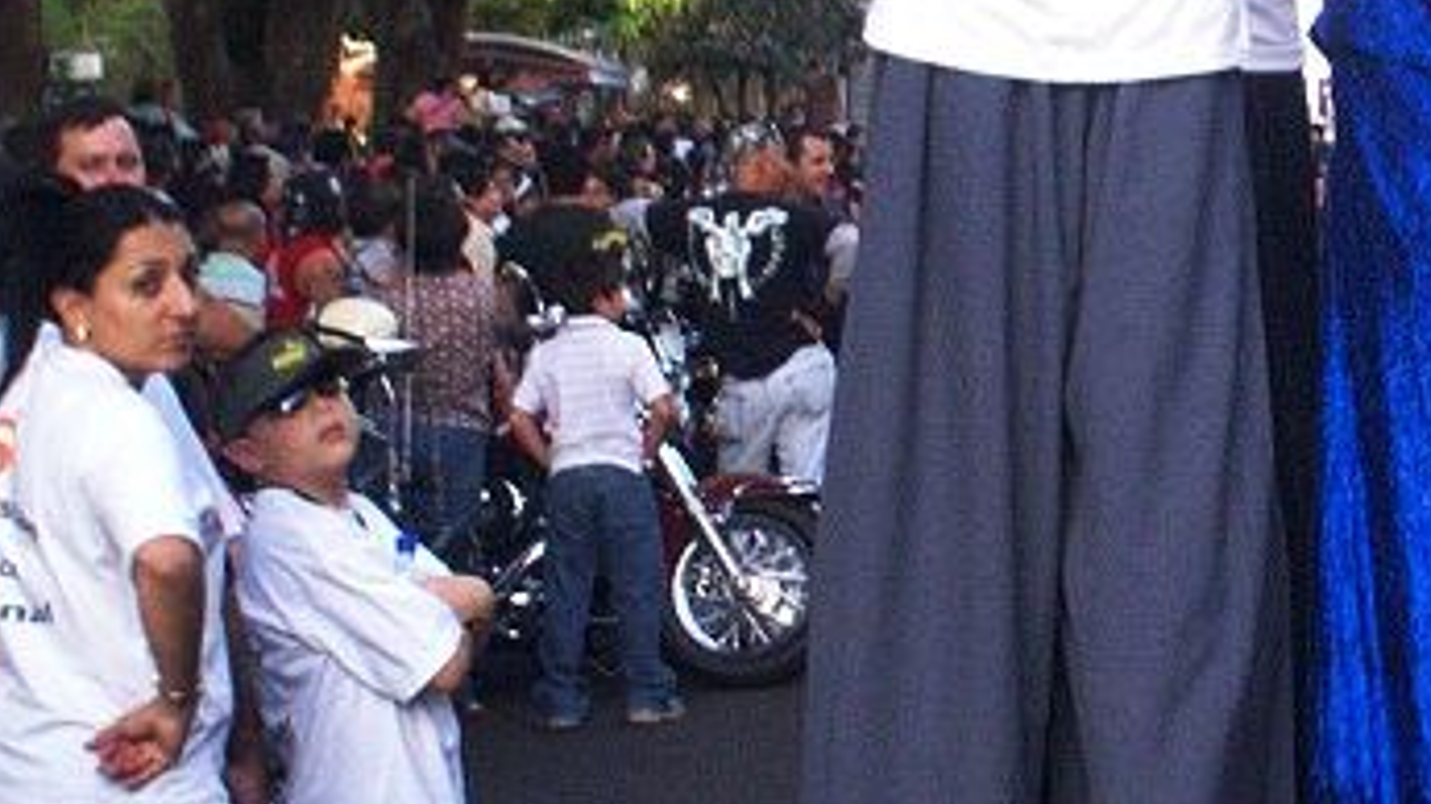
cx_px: 1489
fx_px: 4970
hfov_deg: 16.0
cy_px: 211
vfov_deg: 9.2
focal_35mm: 131
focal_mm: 6
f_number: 4.5
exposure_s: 1/62.8
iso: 140
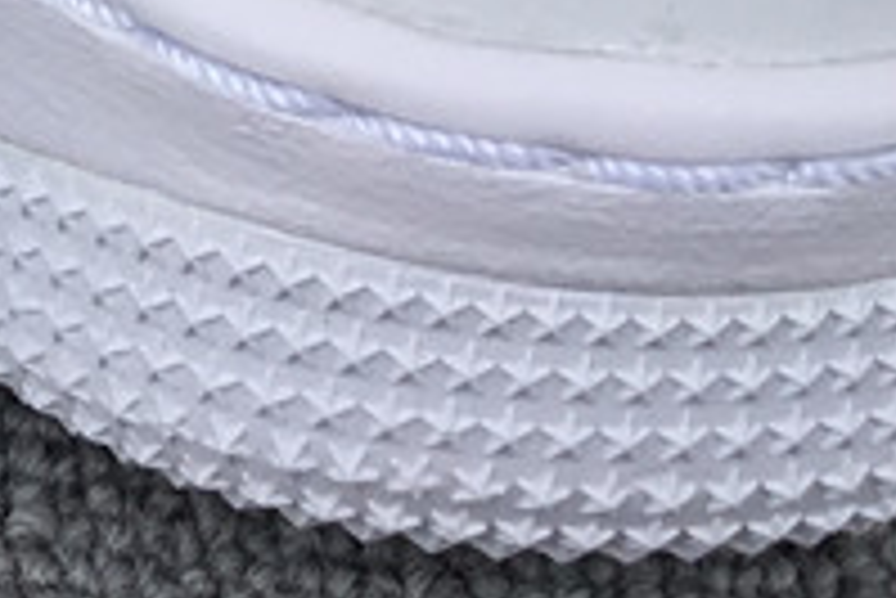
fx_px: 3636
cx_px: -374
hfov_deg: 13.4
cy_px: -830
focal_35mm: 146
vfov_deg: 8.6
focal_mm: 3.3
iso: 25
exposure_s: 1/679
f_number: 2.4
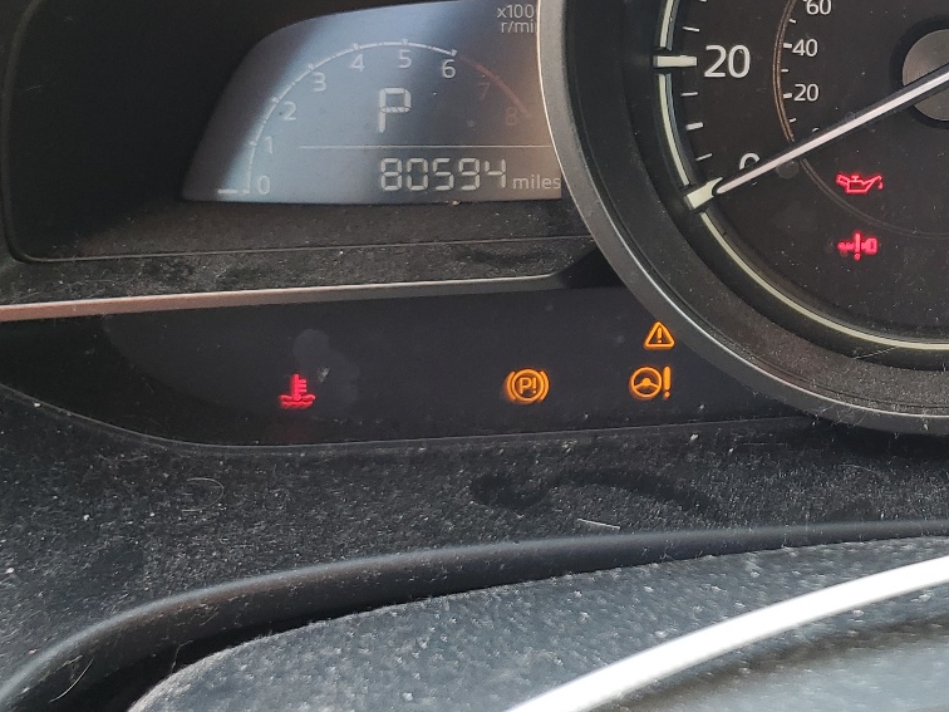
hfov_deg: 32.1
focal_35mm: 55
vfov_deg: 25.7
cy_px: 64
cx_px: 960
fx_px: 1508
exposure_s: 1/122
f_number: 1.5
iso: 50
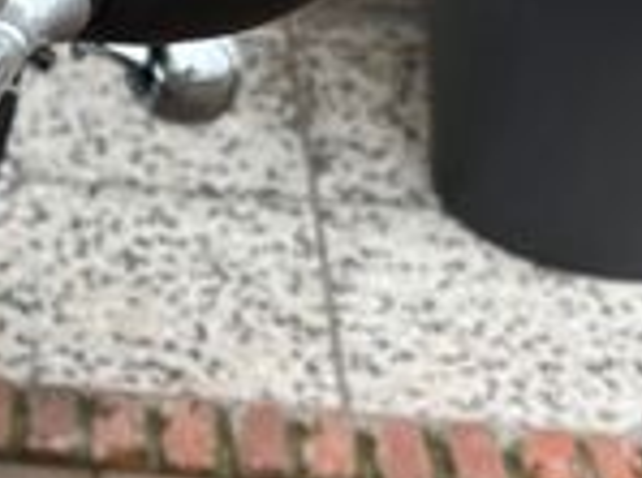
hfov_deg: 15.8
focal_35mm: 112
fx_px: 2072
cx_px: -392
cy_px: 194
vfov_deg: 13.2
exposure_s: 1/121
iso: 100
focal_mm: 5.96
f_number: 1.6
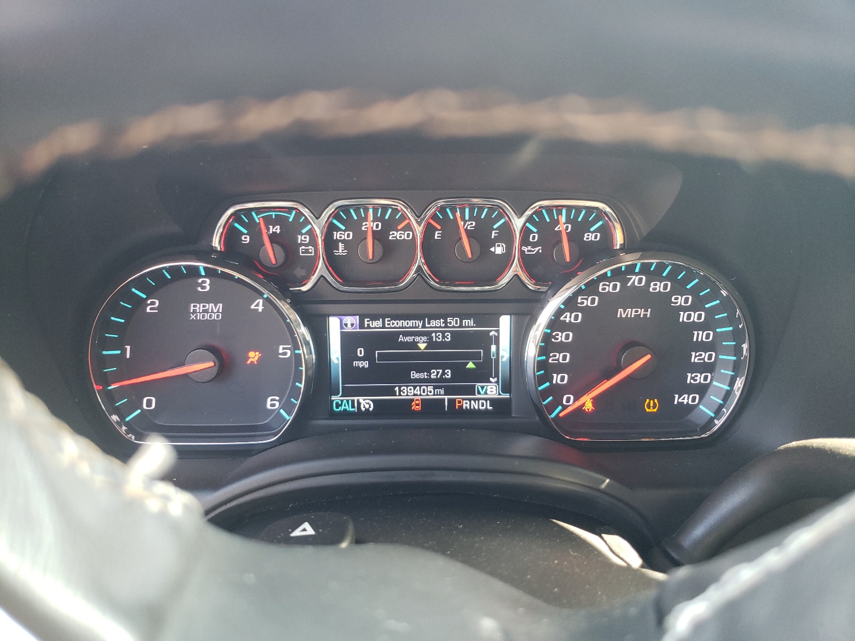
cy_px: 320
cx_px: 428
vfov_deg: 53.1
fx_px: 642
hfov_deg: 67.3
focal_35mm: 26
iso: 127
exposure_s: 1/60.2
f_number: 1.5
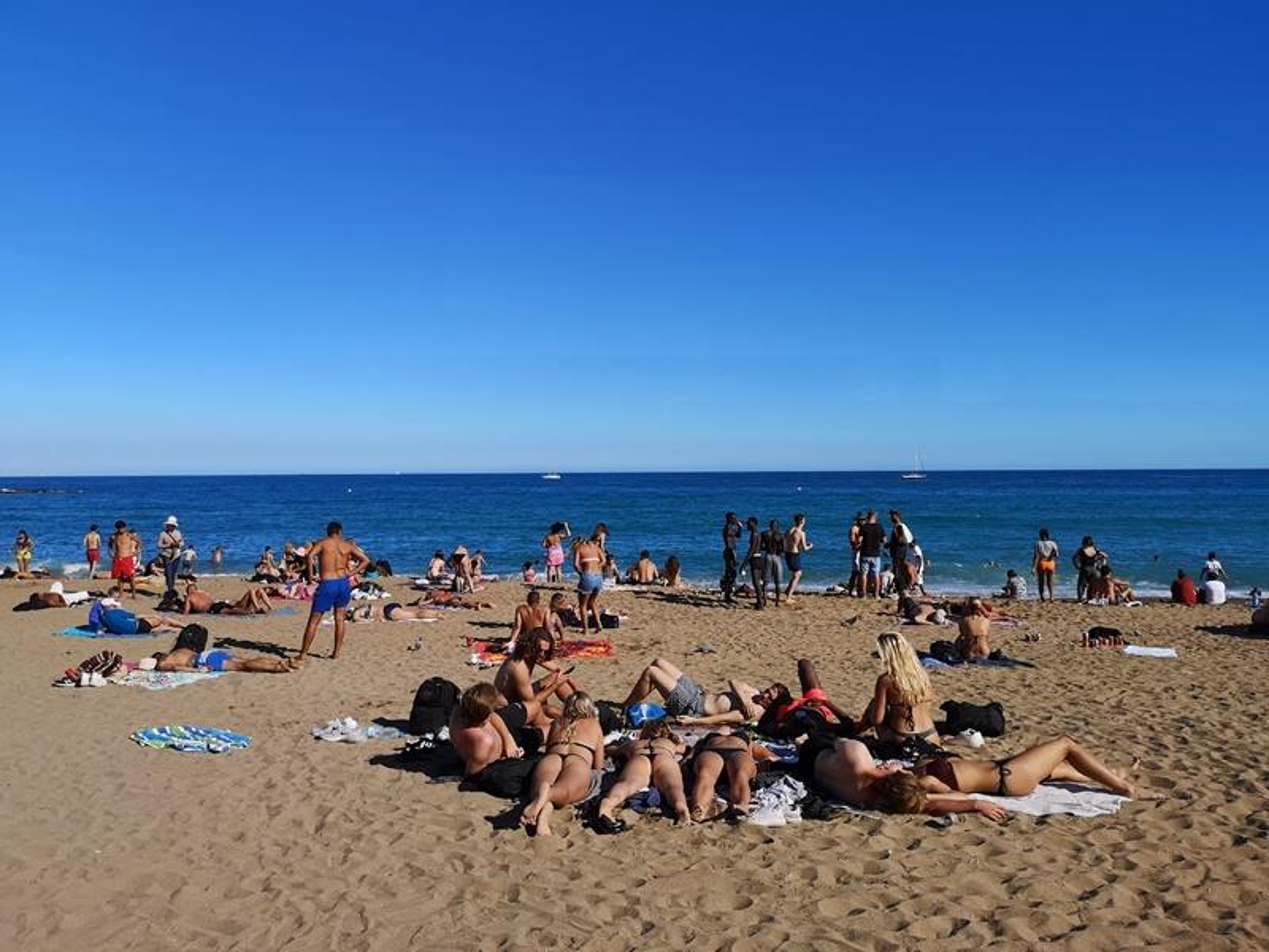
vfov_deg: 51.4
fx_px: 990
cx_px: 634
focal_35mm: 27
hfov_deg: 65.3
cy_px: 476
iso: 50
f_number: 1.8
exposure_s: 1/3571
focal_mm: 3.95
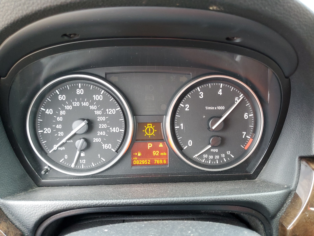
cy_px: 118
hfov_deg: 67.3
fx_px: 236
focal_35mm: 26
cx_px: 157
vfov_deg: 53.1
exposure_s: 1/60.2
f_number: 1.5
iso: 183
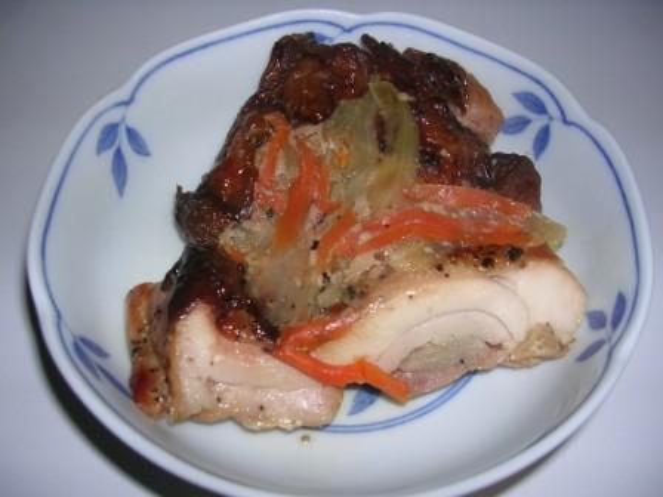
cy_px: 248
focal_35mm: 38
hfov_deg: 49.0
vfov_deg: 37.7
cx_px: 332
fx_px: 728
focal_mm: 5.8
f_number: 2.8
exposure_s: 1/60.1
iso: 50
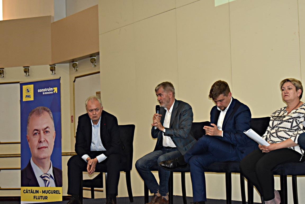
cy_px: 102
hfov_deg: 24.6
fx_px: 699
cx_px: 152
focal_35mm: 82
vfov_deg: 16.6
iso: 1250
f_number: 5.6
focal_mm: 55
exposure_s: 1/60
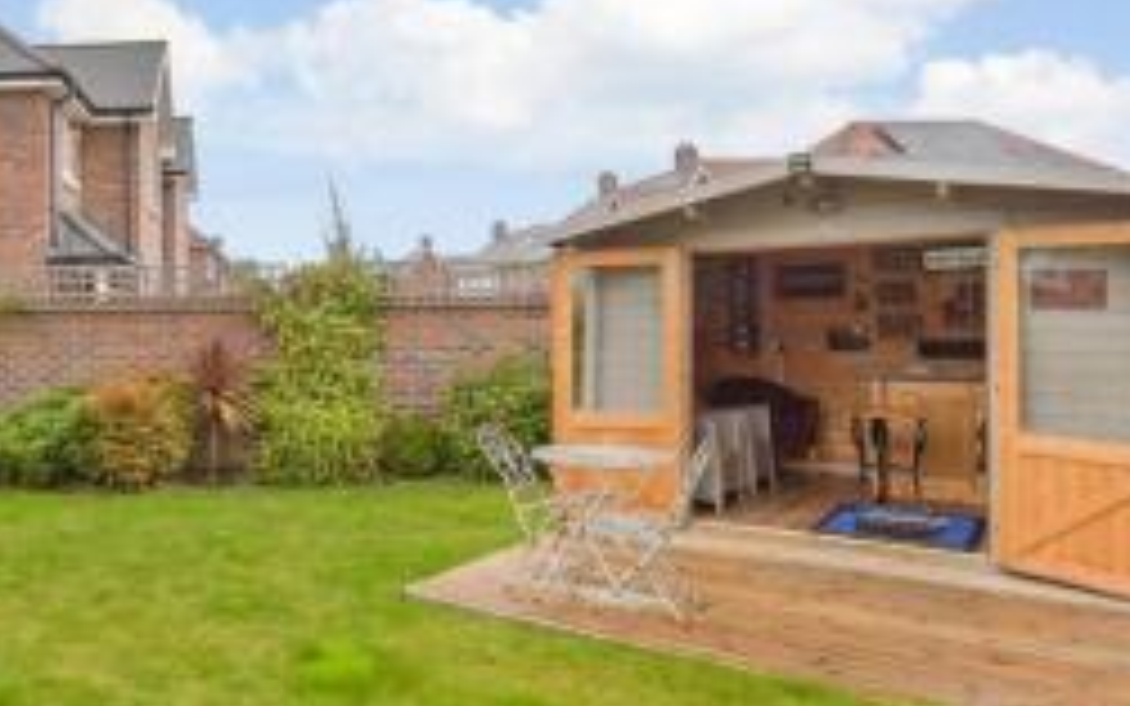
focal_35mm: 29
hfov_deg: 58.7
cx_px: 198
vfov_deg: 43.1
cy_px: 308
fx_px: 893
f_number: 7.1
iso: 500
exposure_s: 1/800
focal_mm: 10
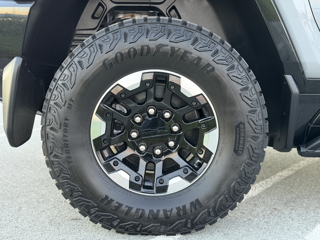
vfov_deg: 30.3
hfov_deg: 39.7
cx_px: 160
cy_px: 120
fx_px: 444
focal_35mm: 48
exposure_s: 1/38
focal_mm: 6.76
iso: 500
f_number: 1.78
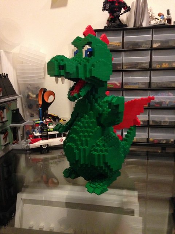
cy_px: 117
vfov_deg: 55.4
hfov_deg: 42.9
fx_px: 222
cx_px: 88
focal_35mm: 33
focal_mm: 4.12
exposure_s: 1/15
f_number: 2.4
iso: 320
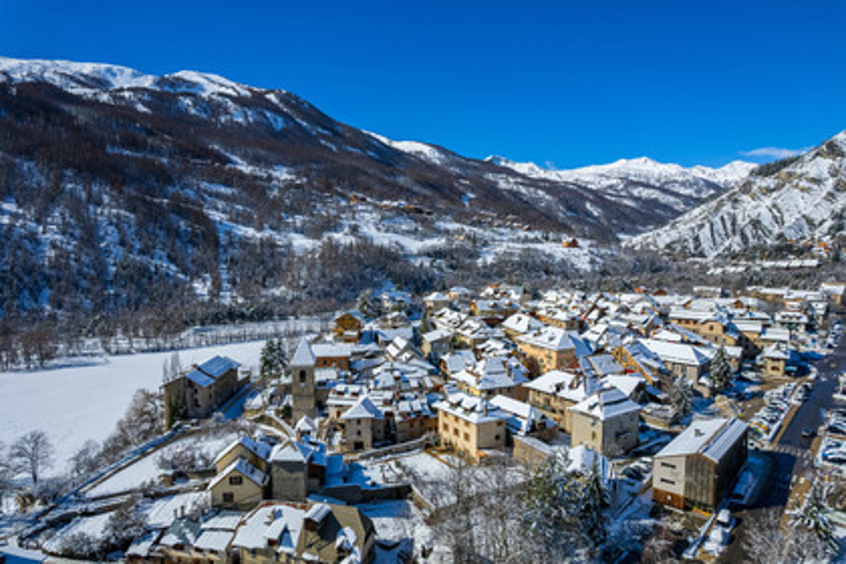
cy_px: 282
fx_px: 517
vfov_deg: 57.2
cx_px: 423
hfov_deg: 78.6
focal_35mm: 22
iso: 100
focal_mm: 8.4
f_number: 2.8
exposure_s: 1/6400
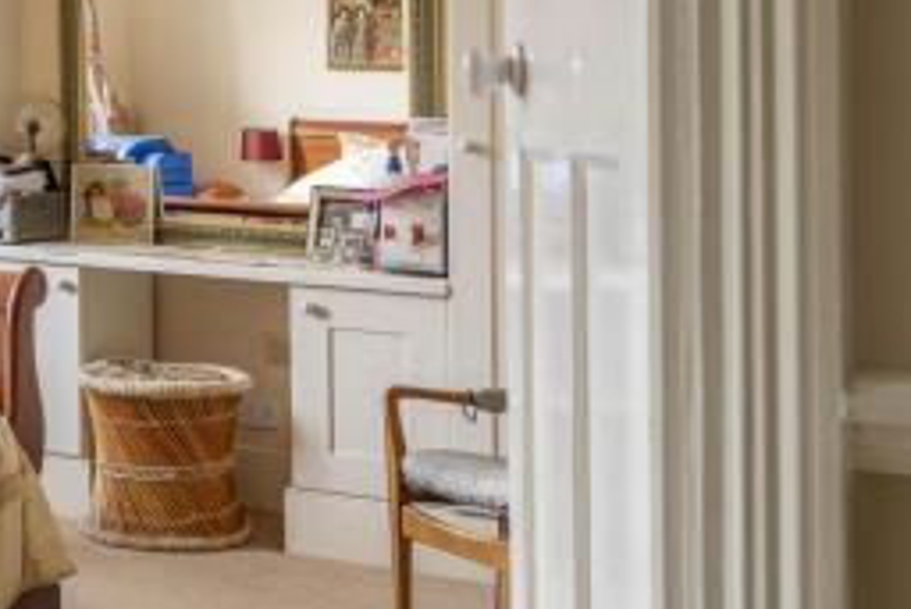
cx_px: 242
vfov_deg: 20.9
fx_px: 1646
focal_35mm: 65
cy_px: 269
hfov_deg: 30.5
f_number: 4
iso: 320
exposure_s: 1/13
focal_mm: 23.3
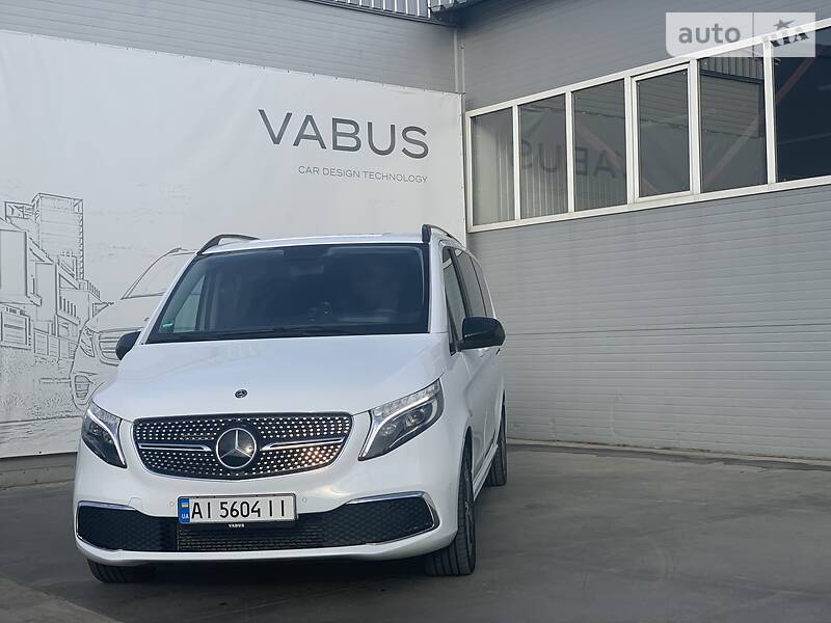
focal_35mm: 52
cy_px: 312
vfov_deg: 28.0
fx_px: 1248
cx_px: 416
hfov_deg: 36.8
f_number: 2.4
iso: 16
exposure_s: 1/826
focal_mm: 6
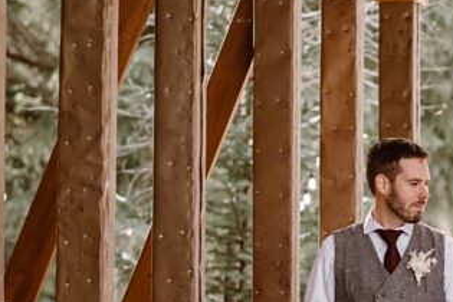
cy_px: 337
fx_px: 3473
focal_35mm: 276
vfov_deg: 5.0
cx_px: 705
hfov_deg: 7.3
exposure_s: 1/400
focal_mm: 85
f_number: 2.2
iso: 250
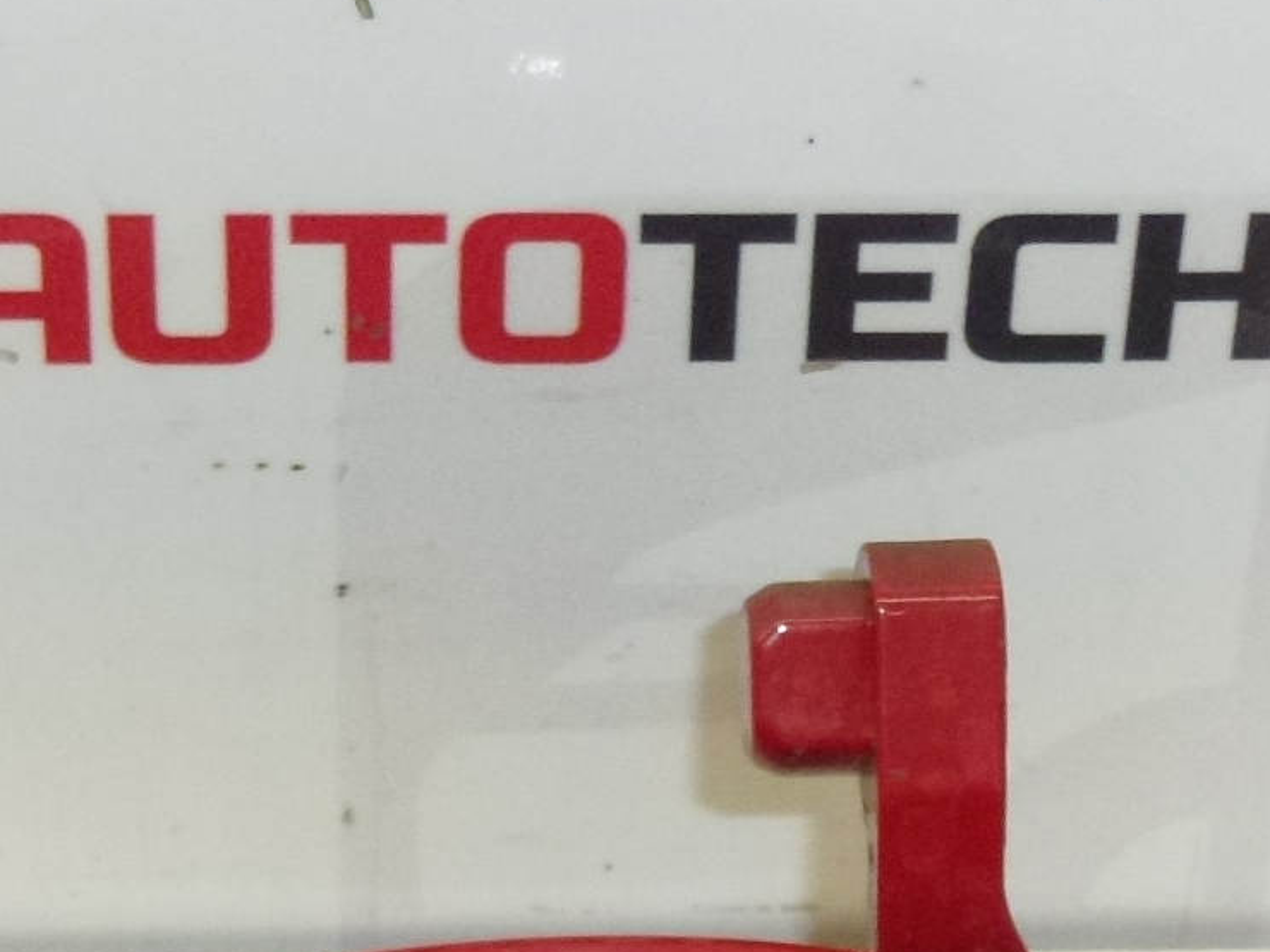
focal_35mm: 144
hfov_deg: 13.7
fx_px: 5283
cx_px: 644
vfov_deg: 10.1
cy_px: 1168
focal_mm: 9.4
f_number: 4.3
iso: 400
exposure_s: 1/200
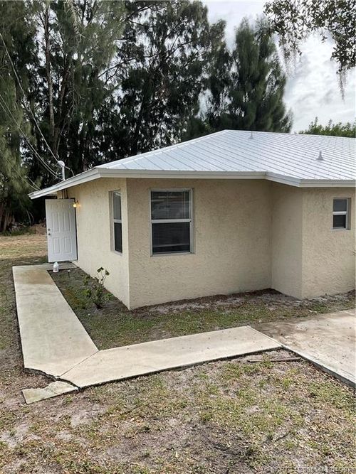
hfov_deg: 48.2
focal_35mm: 29
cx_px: 178
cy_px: 237
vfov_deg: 61.7
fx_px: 398
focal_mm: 3
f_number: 1.8
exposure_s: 1/635
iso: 16
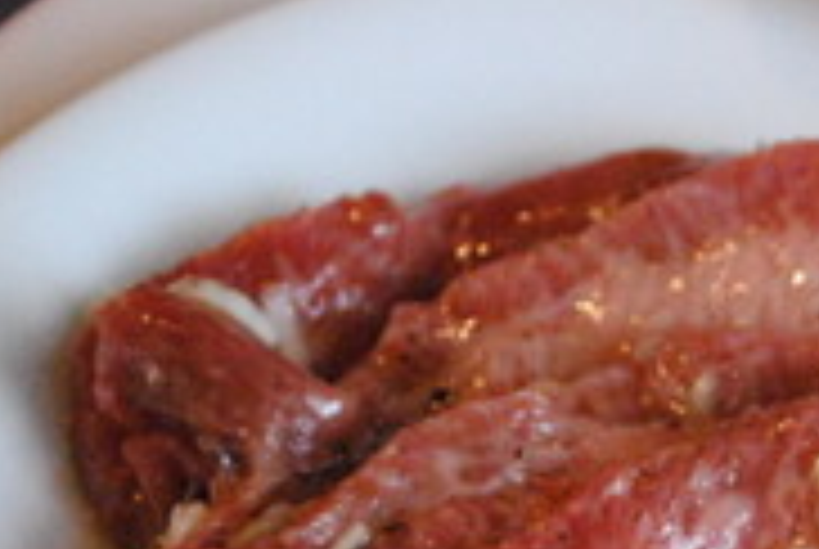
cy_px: 954
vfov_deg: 4.7
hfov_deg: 6.9
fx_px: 6603
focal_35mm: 290
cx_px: 1422
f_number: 5.6
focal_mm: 55
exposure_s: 1/60
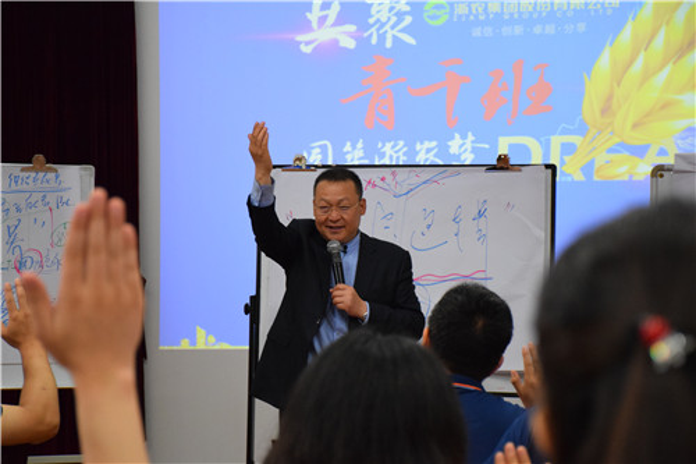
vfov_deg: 13.0
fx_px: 2029
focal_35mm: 105
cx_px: 348
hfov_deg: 19.5
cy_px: 232
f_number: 5
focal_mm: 70
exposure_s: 1/125
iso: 3200
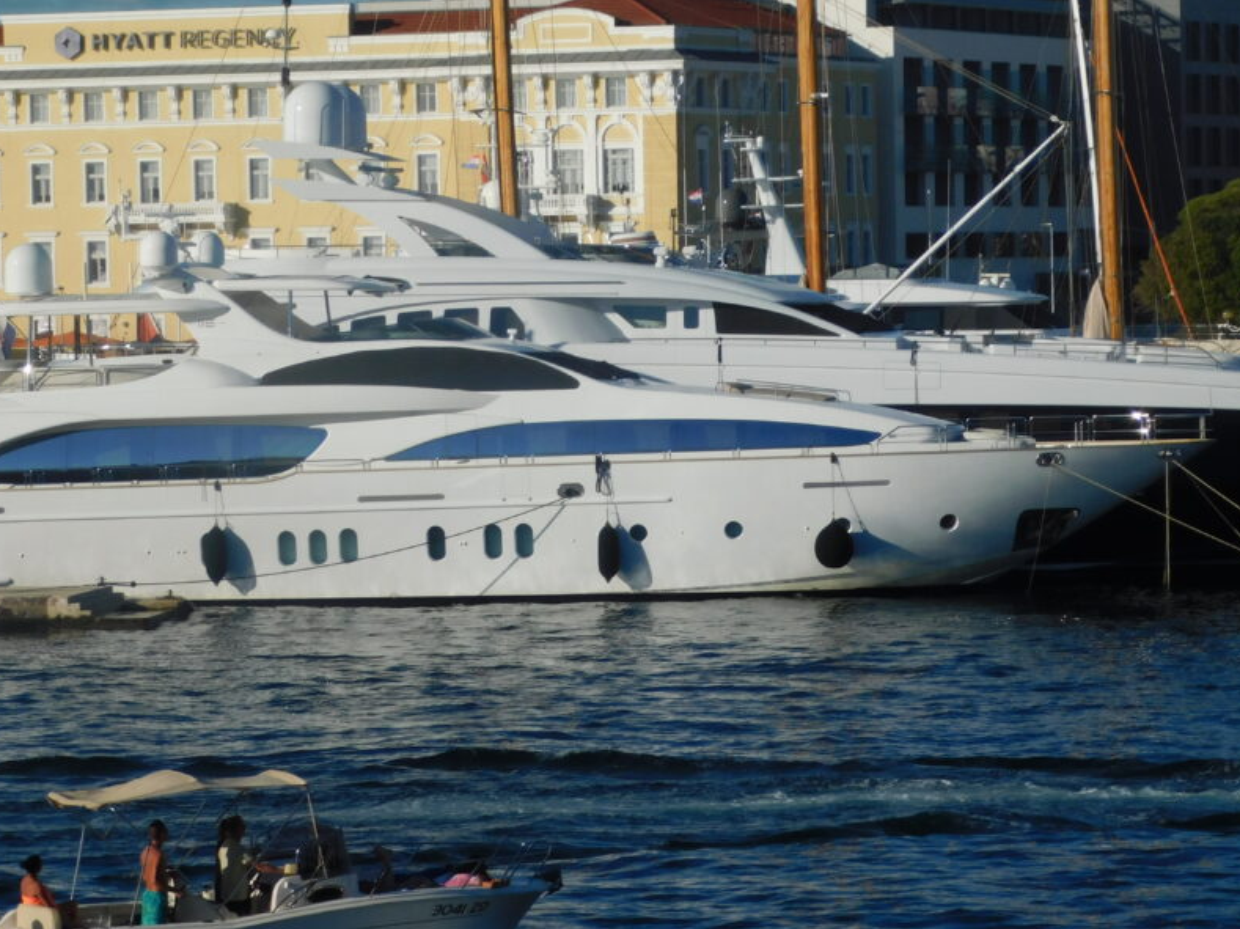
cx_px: 684
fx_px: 6230
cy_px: 338
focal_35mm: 174
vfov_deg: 8.5
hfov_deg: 11.4
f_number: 5
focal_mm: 23.7
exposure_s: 1/1250
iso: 125
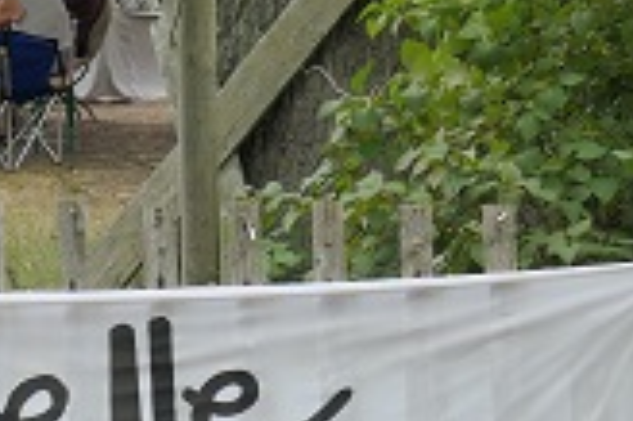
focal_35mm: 124
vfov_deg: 11.0
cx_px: 344
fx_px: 2178
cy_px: 207
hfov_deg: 16.5
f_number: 3.8
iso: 200
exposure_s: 1/200
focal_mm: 13.7
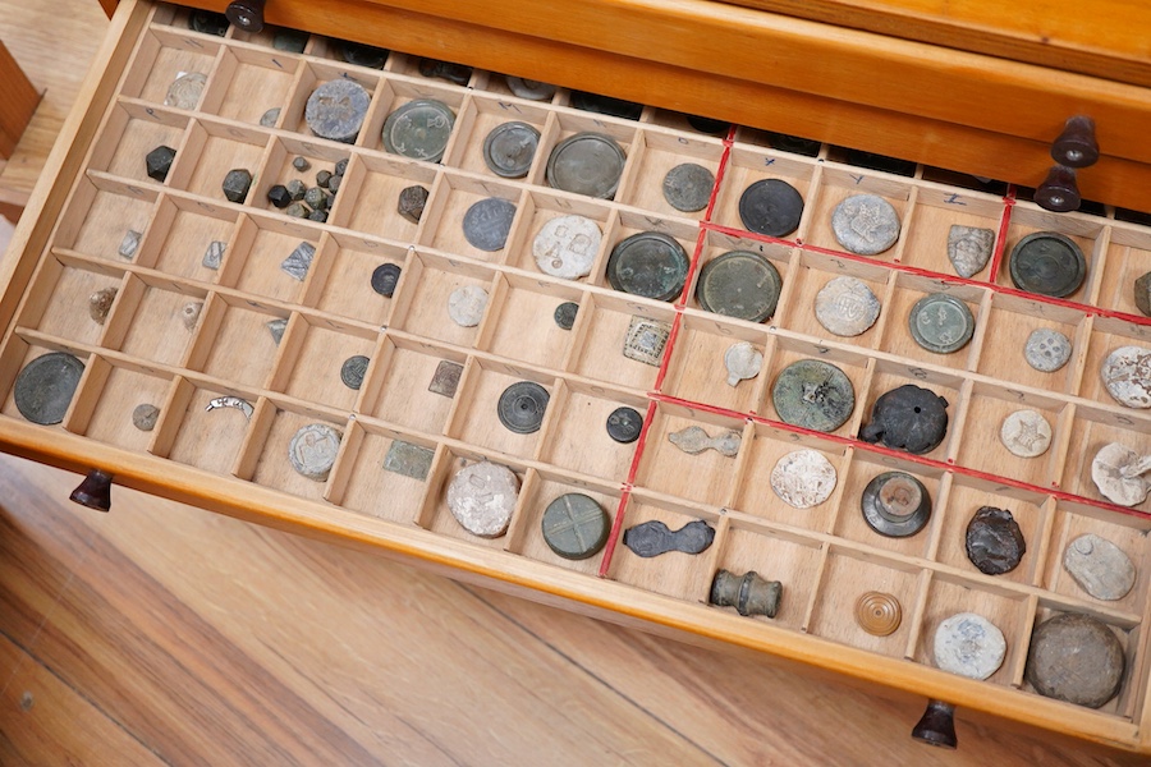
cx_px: 576
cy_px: 384
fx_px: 1439
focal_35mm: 45
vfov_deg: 29.9
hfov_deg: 43.6
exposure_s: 1/125
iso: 1600
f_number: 3.5
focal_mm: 30
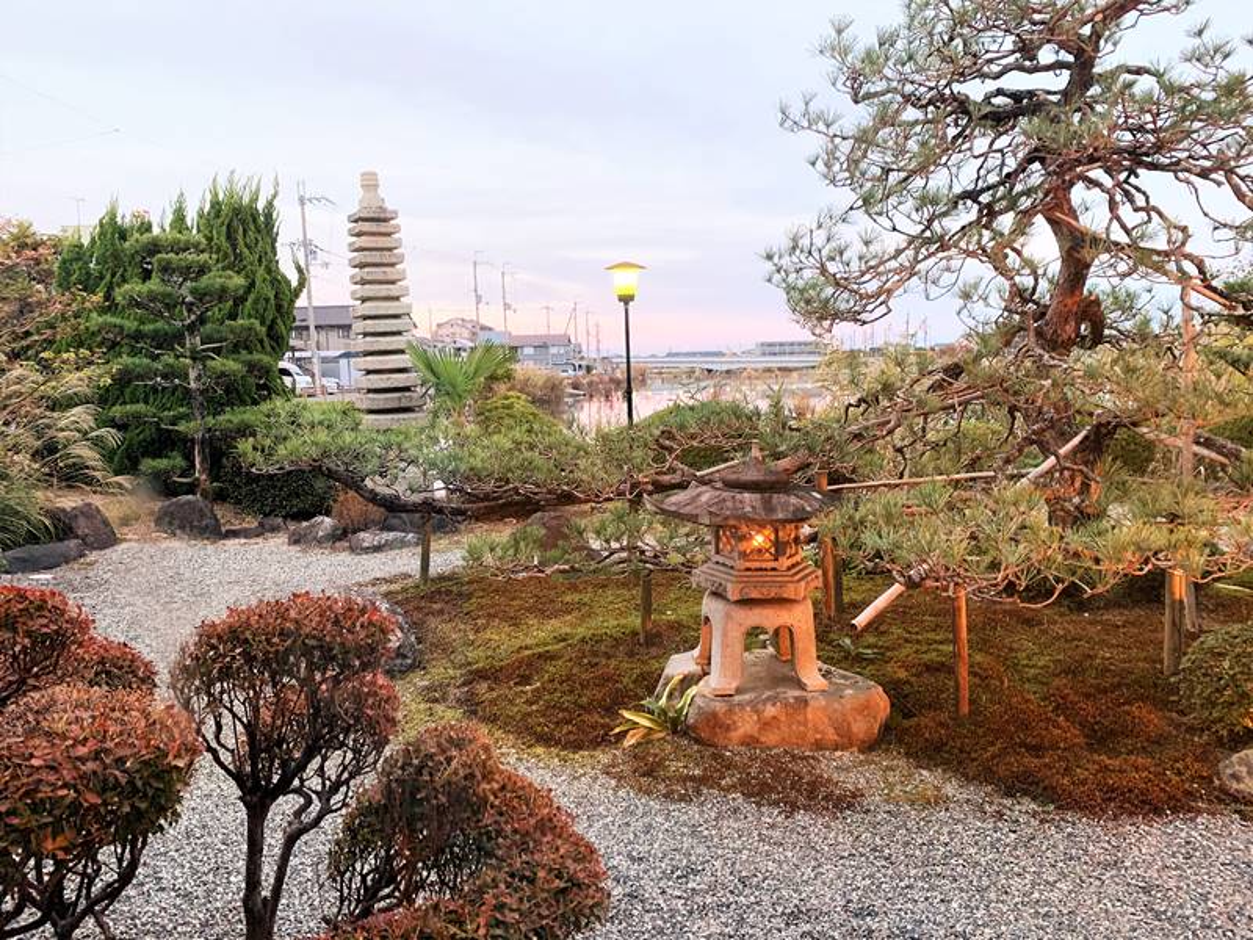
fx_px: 941
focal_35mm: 26
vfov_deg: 53.1
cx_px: 626
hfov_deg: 67.3
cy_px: 470
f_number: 1.8
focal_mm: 4.25
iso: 160
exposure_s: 1/60
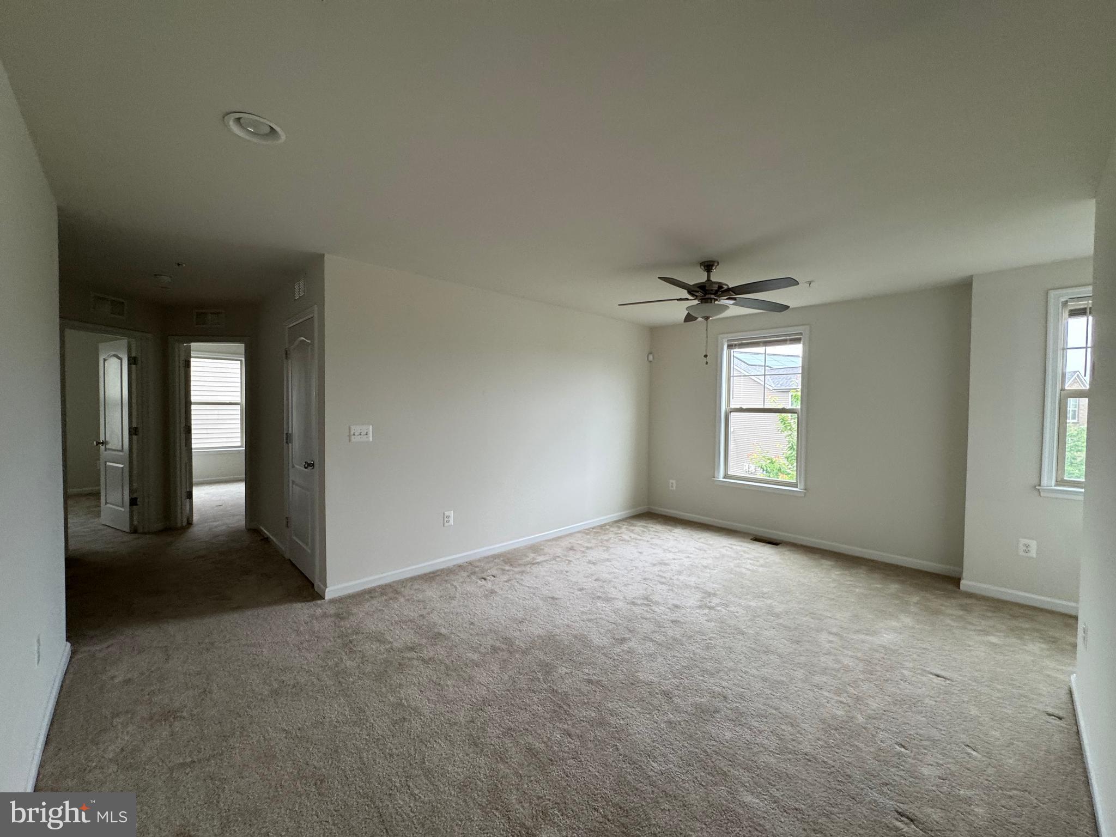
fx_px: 451
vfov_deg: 85.7
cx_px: 558
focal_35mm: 14
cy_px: 418
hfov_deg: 102.1
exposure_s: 1/120
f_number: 2.2
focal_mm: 2.22
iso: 200
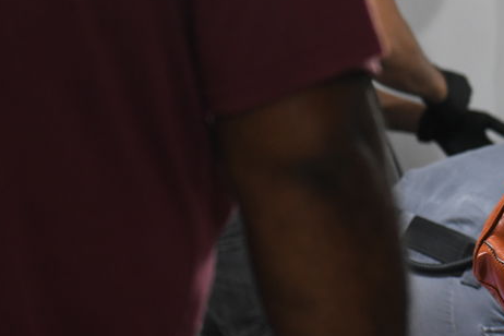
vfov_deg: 6.5
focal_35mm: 212
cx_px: 704
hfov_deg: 9.5
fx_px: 2968
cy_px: -5
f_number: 2.8
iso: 1600
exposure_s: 1/100
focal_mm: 70
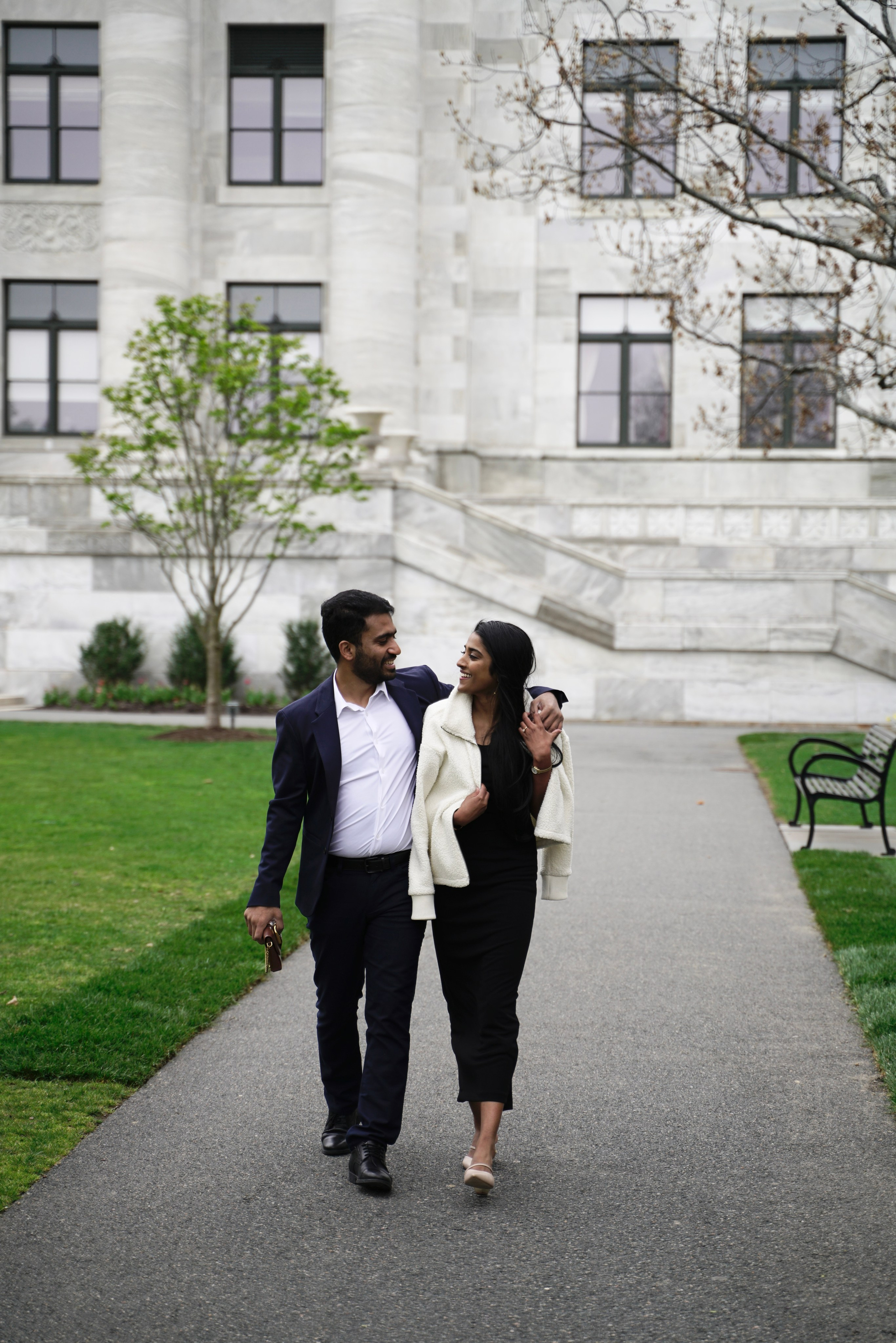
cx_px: 448
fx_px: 2799
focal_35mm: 75
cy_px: 672
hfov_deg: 18.2
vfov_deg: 27.0
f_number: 2.8
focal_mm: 75
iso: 100
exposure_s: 1/1000
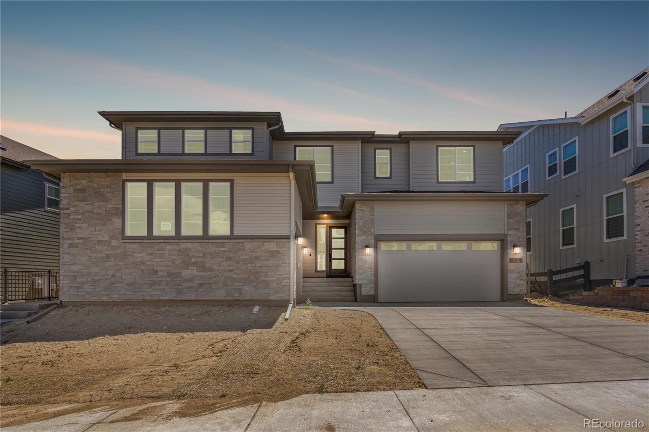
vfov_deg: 65.9
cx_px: 324
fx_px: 333
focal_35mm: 18
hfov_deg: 88.4
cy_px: 216
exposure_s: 1/400
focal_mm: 18.5
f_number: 8
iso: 160
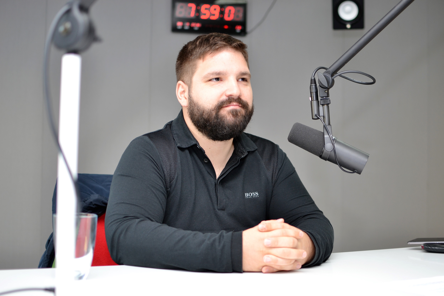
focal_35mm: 52
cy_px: 148
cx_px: 222
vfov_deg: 25.8
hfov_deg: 37.9
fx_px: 647
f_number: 2
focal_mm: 35
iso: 200
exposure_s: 1/200
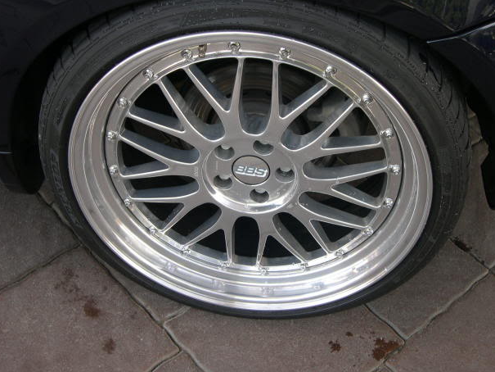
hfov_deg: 34.9
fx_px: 787
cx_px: 256
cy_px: 176
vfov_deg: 26.6
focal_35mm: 55
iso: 100
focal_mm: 11.1
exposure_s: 1/75.1
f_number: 3.2
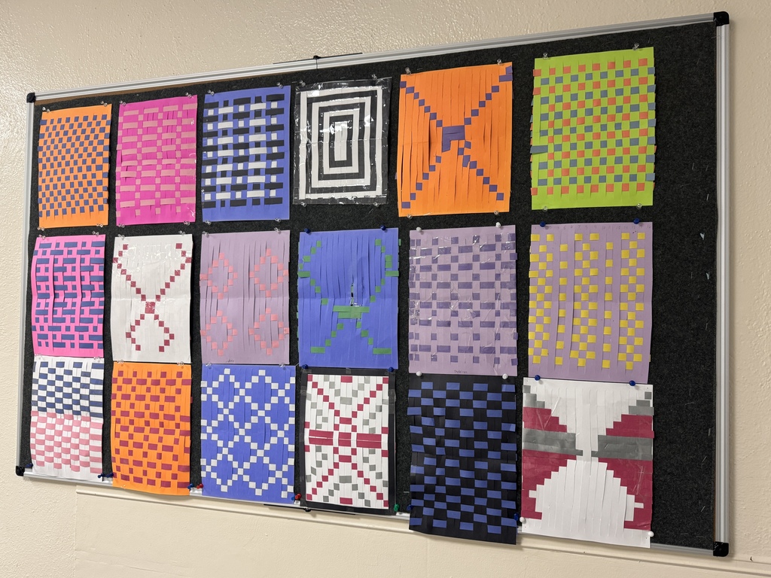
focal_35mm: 24
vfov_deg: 56.8
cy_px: 289
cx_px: 386
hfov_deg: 71.6
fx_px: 535
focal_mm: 6.76
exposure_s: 1/60
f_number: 1.78
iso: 200
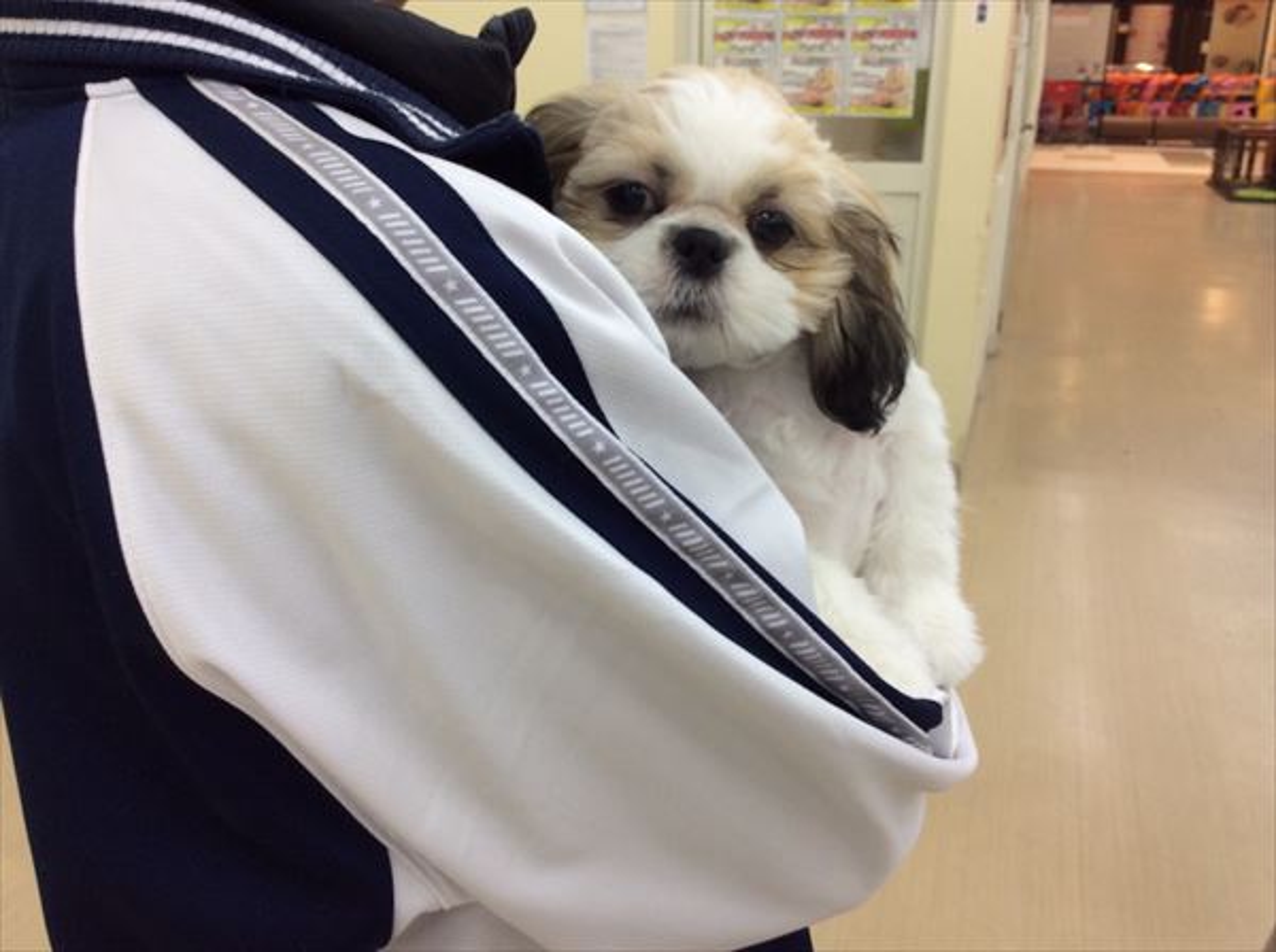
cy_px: 476
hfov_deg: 56.9
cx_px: 638
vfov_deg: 44.0
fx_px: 1178
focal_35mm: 32
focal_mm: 3.3
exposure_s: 1/40
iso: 40
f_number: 2.4
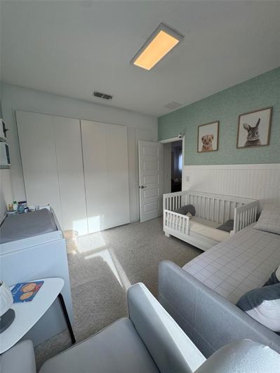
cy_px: 186
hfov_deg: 85.7
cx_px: 140
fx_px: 151
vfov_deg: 102.1
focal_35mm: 14
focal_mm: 2.22
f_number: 2.2
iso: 50
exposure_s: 1/120
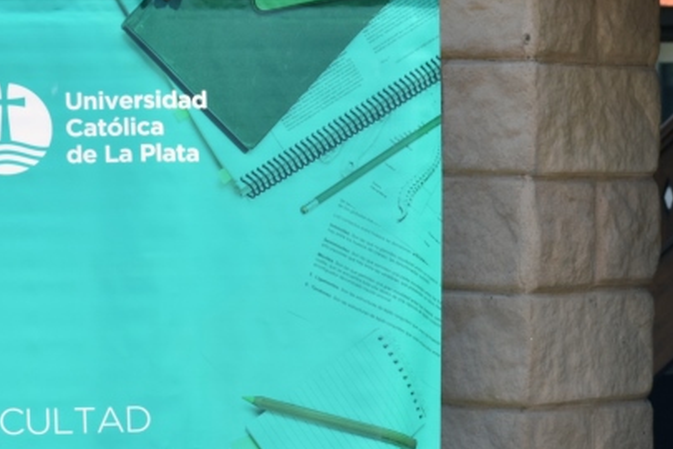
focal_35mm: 170
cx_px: 733
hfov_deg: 11.9
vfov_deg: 8.0
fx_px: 3184
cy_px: 443
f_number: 8
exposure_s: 1/500
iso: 140
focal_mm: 45
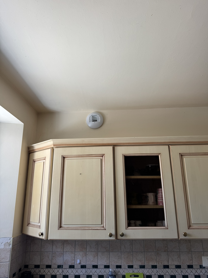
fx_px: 192
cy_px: 139
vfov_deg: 71.6
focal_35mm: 24
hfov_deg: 56.8
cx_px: 104
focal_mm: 6.76
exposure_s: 1/121
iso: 64
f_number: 1.78
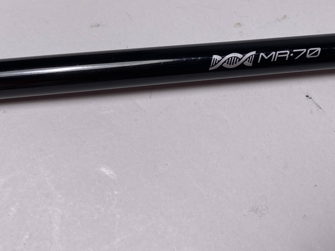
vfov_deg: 27.7
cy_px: 66
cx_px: 227
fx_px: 503
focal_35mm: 52
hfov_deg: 36.4
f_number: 1.8
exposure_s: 1/531
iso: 32
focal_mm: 4.25
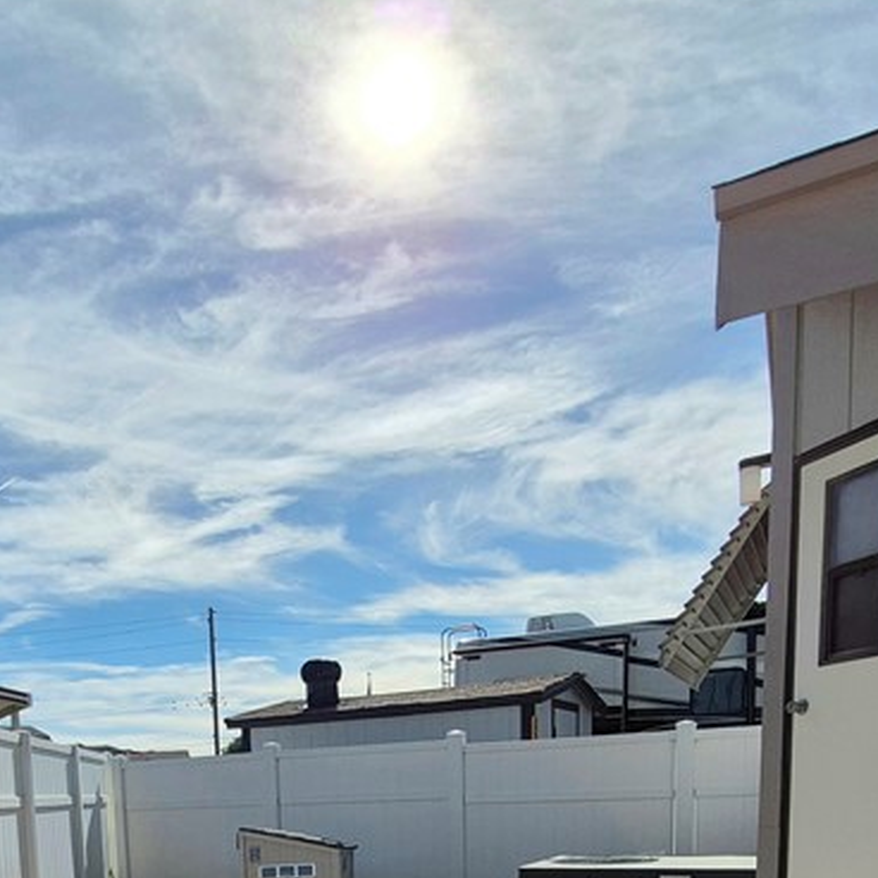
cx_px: 260
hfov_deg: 49.8
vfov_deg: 43.5
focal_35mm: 32
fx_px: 918
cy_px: 885
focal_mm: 1.74
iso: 50
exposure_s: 1/5000
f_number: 2.2
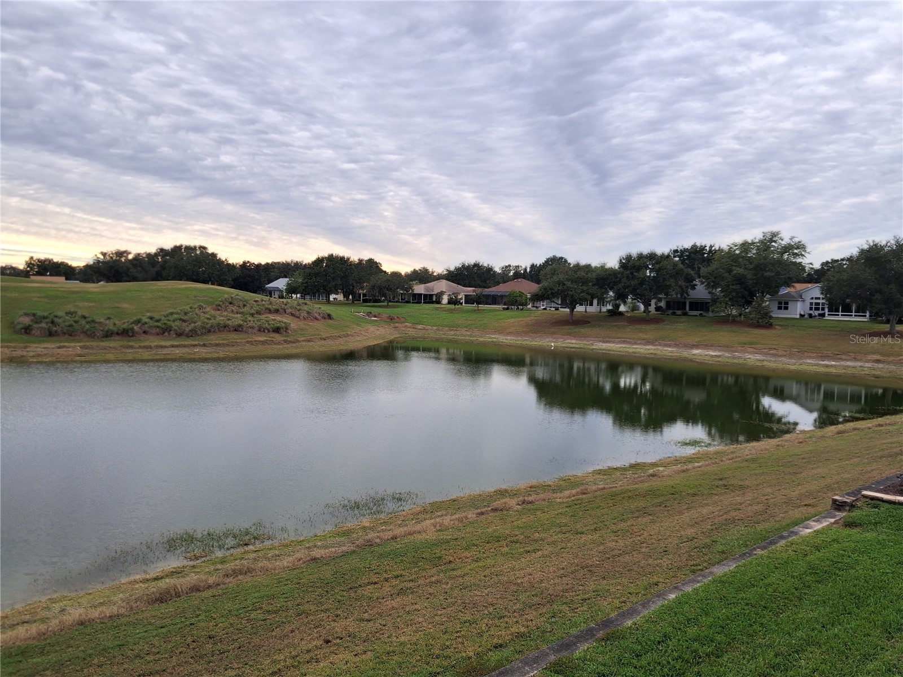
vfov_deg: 51.4
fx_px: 704
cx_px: 452
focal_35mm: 27
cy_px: 338
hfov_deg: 65.3
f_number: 1.8
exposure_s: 1/318
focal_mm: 4
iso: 25
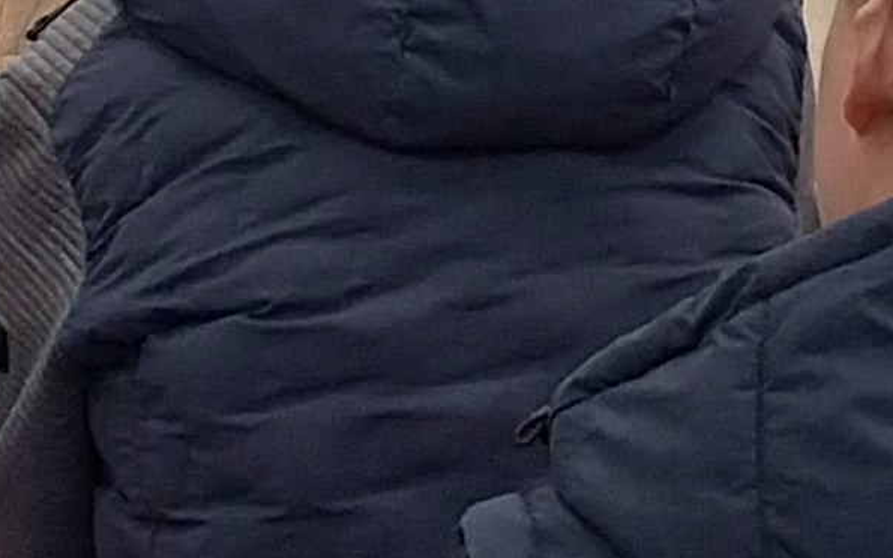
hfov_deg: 11.0
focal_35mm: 189
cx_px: 788
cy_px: -742
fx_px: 4600
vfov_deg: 6.6
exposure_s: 1/60
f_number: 1.8
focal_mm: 4
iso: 50
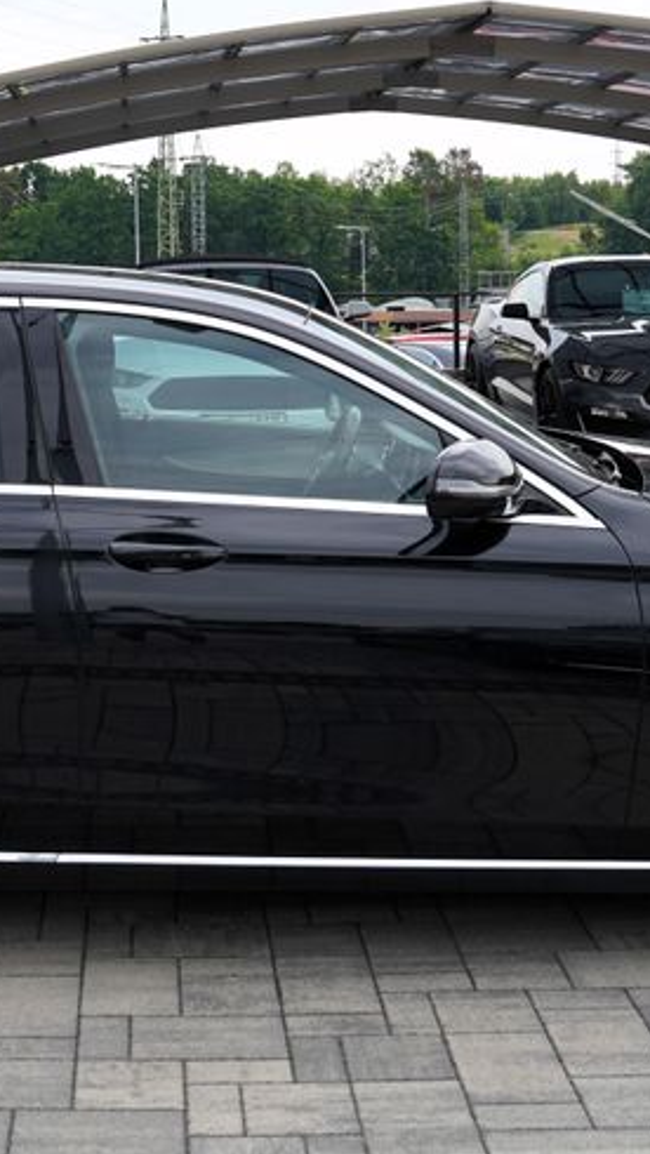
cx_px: 172
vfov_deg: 35.1
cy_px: 373
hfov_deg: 20.3
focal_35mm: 59
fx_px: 1806
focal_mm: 27
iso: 100
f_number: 5.6
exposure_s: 1/125
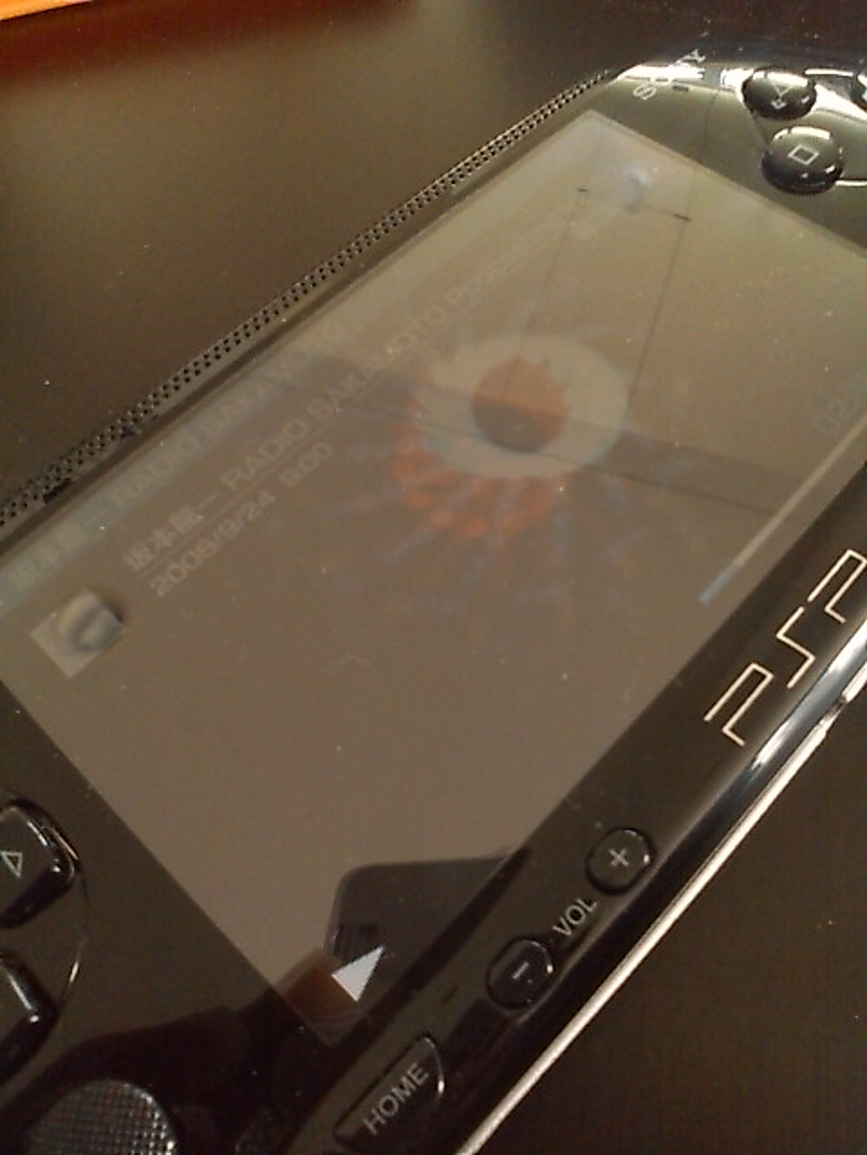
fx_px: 968
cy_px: 578
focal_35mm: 29
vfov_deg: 61.7
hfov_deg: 48.2
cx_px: 434
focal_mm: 3.73
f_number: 3.5
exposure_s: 1/28.6
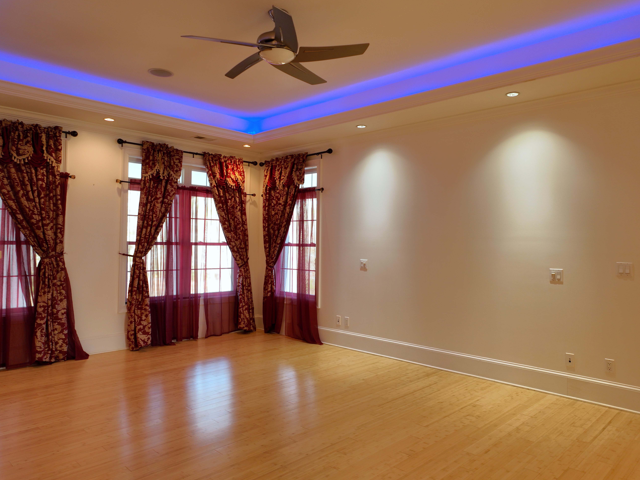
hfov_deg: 69.4
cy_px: 230
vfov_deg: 54.9
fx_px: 462
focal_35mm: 25
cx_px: 328
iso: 100
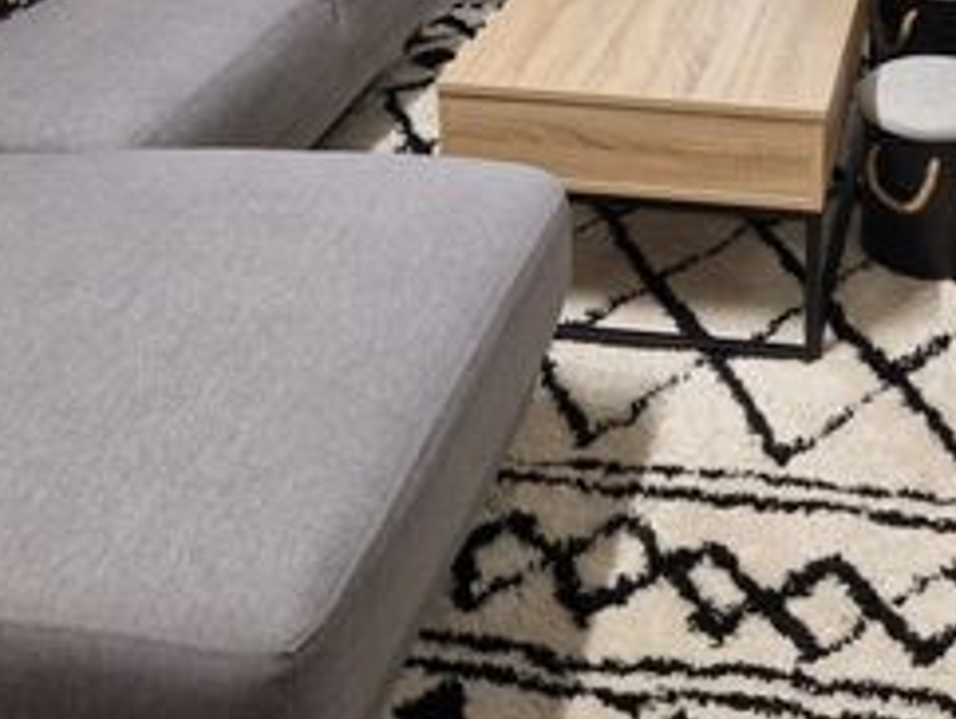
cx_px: 782
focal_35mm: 57
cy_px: -162
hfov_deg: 32.7
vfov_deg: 23.3
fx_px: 1576
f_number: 1.8
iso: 400
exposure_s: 1/100
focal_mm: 5.4
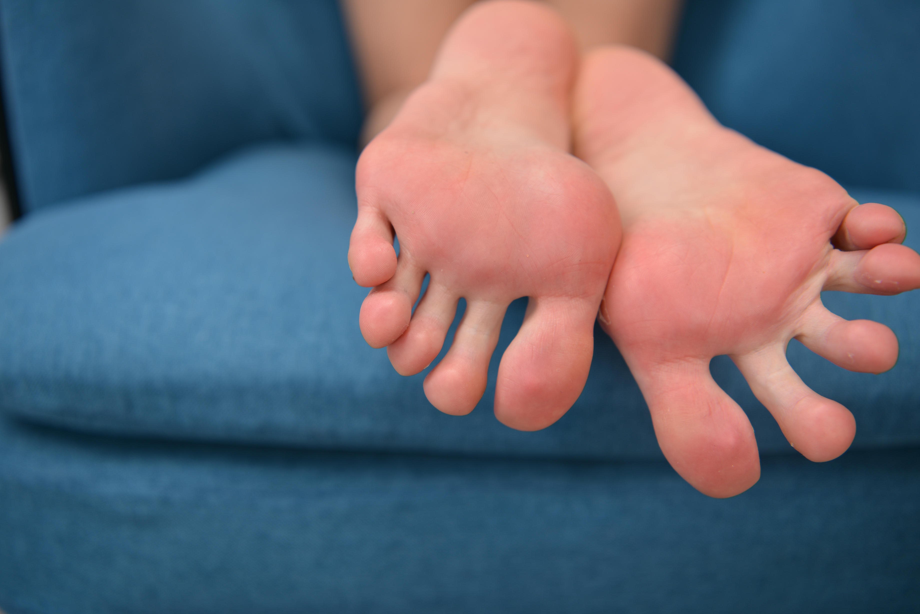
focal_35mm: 40
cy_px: 307
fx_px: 1022
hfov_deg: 48.4
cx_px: 460
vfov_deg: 33.4
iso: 100
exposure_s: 1/125
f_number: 3.2
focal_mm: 40
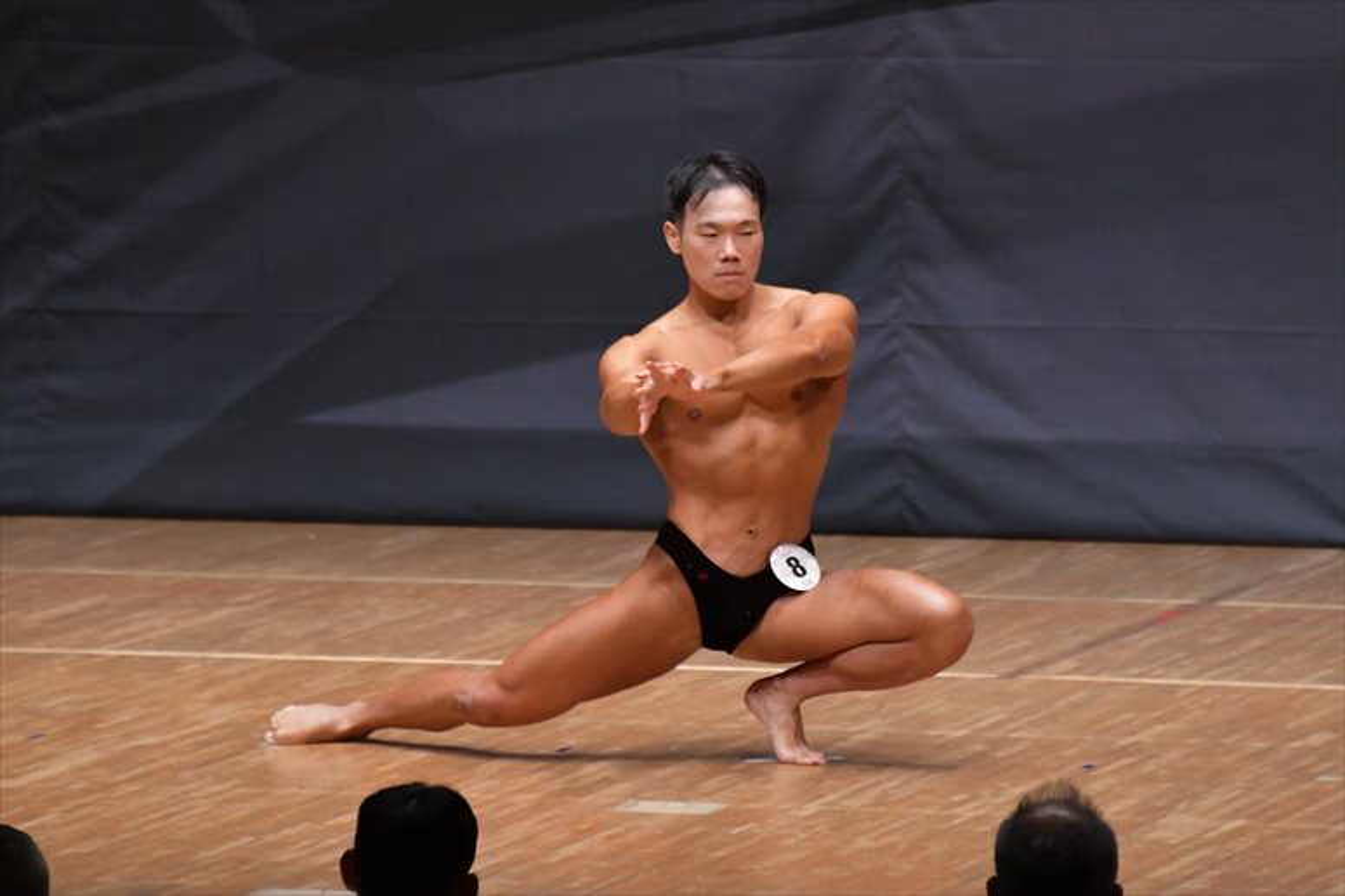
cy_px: 448
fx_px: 12883
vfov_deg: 4.0
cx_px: 672
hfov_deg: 6.0
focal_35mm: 345
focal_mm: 230
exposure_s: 1/400
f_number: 5.6
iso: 6400
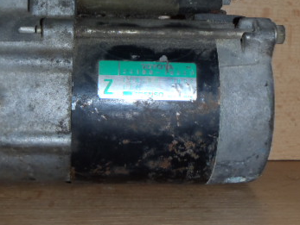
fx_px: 607
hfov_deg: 27.6
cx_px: 110
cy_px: 59
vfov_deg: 20.9
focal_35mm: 70
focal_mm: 6.83
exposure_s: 1/40
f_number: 4.6
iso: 100
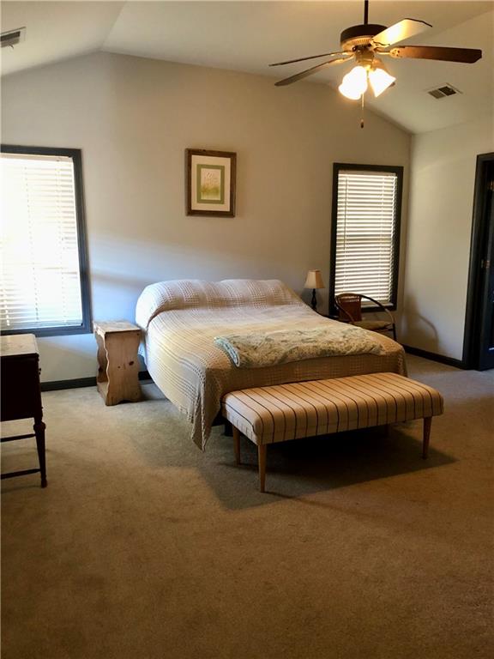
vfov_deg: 63.4
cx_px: 247
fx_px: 533
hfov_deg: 49.7
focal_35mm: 28
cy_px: 330
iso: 80
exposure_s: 1/5
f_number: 1.8
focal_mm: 3.99
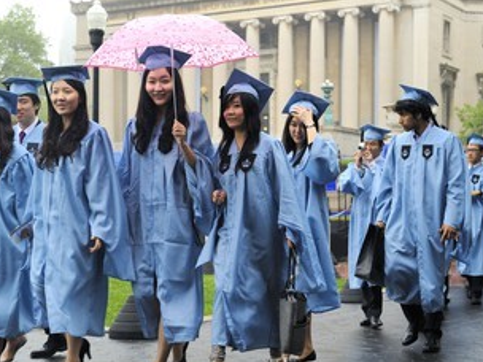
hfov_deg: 26.7
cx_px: 262
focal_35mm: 73
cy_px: 195
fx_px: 1019
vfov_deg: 20.2
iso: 800
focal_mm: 55
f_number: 4.5
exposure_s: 1/200
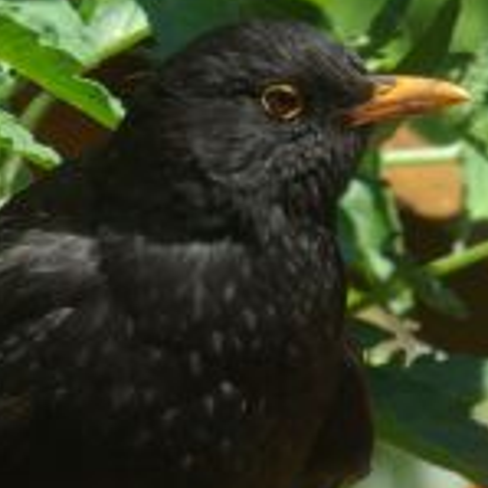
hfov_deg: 1.1
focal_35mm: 1542
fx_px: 24594
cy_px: 144
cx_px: 321
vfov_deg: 1.1
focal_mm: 300
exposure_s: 1/250
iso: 400
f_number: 9.5
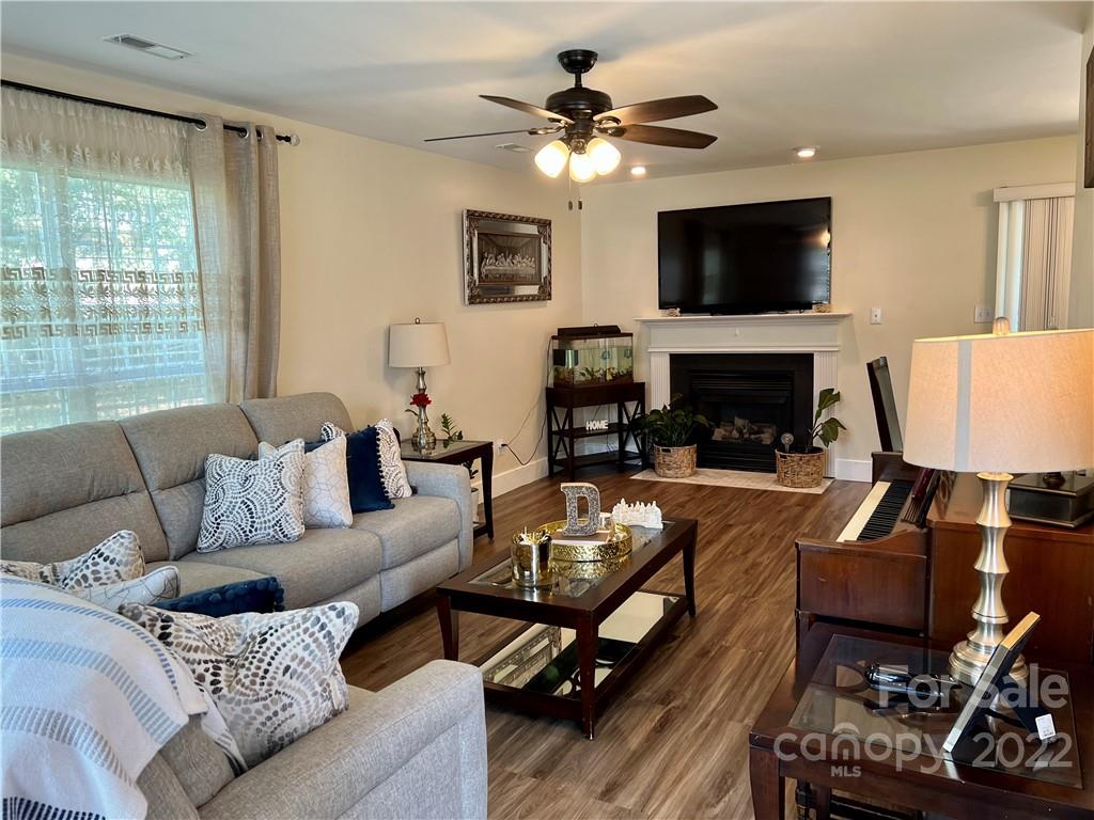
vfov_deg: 53.1
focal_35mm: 26
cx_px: 547
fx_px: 822
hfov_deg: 67.3
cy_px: 410
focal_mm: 5.7
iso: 125
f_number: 1.5
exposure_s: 1/120
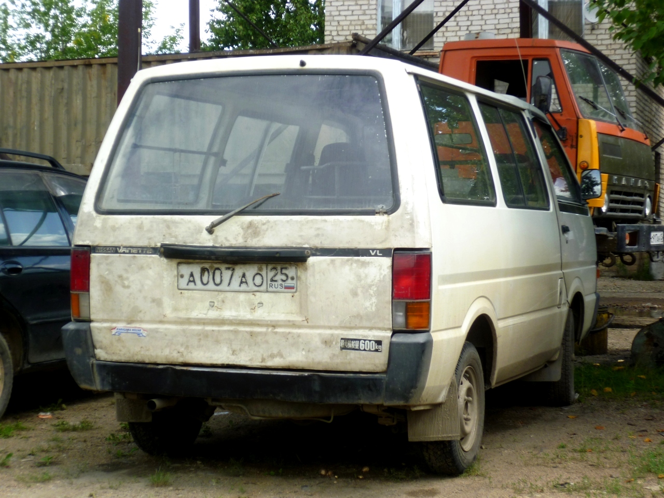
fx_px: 1477
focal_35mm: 77
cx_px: 332
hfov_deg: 25.3
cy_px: 249
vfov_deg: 19.1
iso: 80
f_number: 4.7
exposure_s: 1/160
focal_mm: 13.7
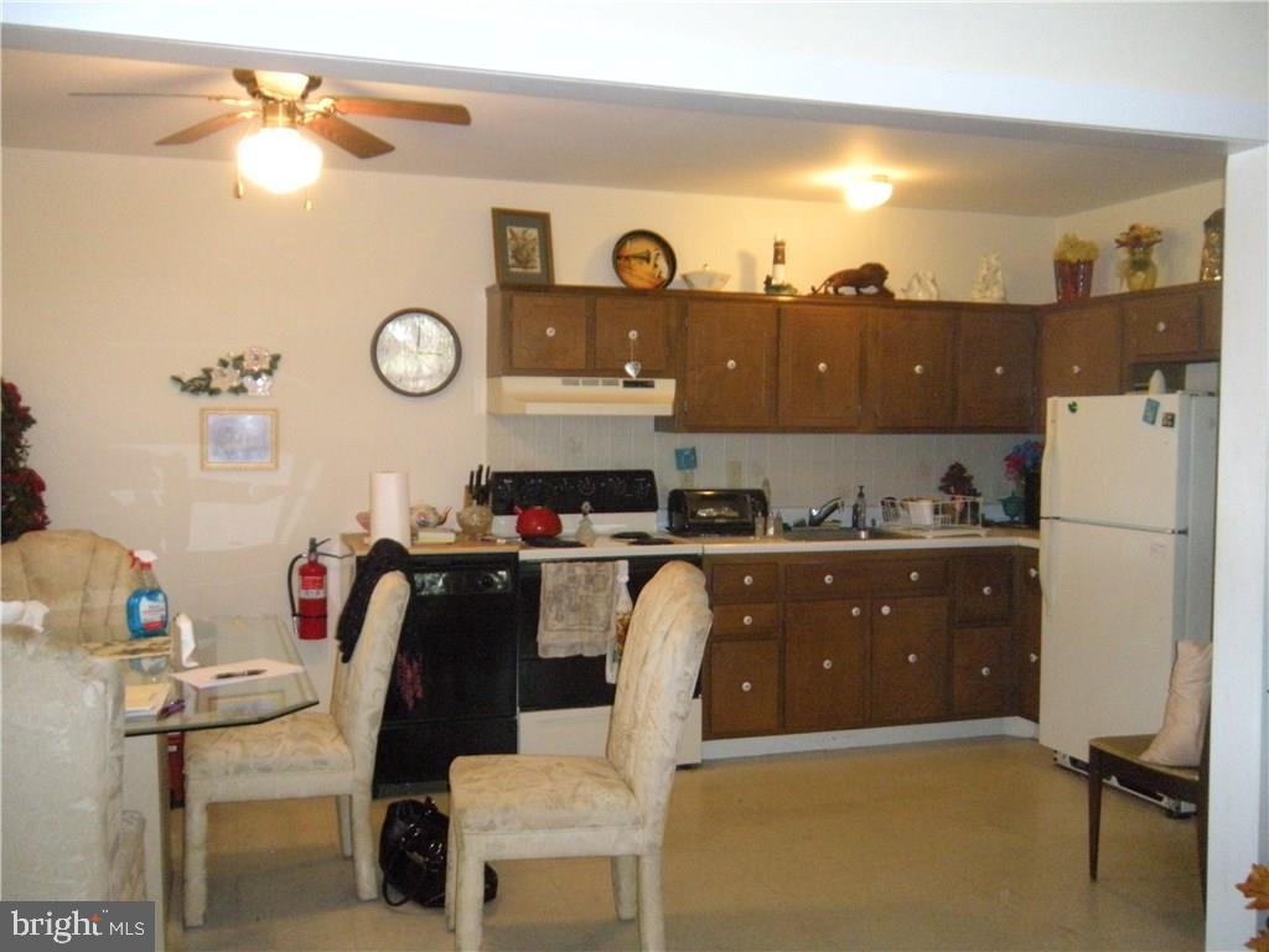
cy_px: 476
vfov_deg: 40.7
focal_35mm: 35
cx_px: 634
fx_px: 1283
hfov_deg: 52.6
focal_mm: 5.9
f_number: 3.8
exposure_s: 1/30
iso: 411
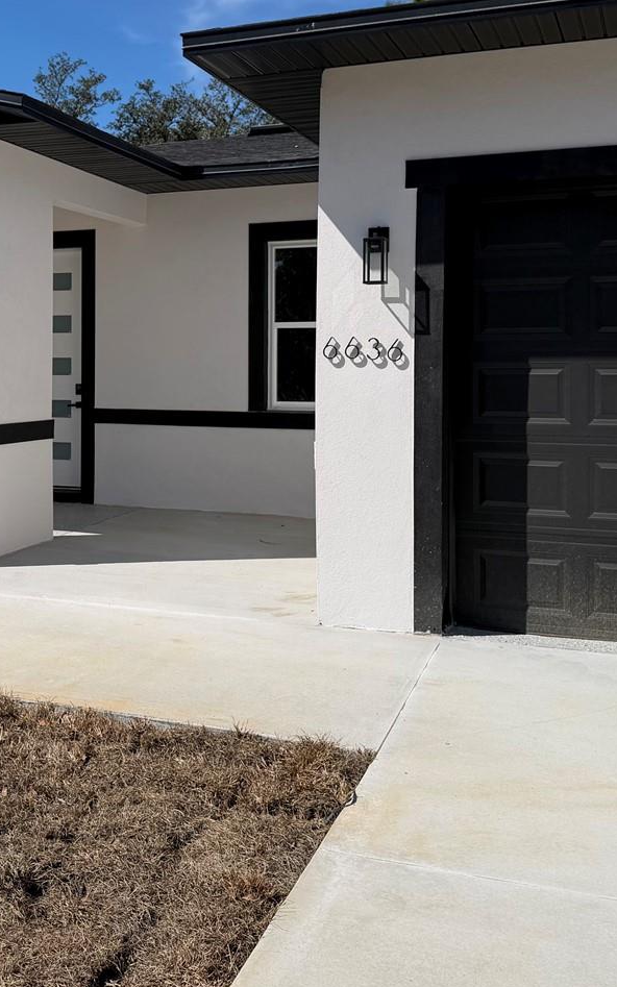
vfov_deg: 45.8
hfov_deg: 29.2
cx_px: 123
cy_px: 375
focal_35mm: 43
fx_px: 1157
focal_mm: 6.76
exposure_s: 1/9091
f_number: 1.78
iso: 80
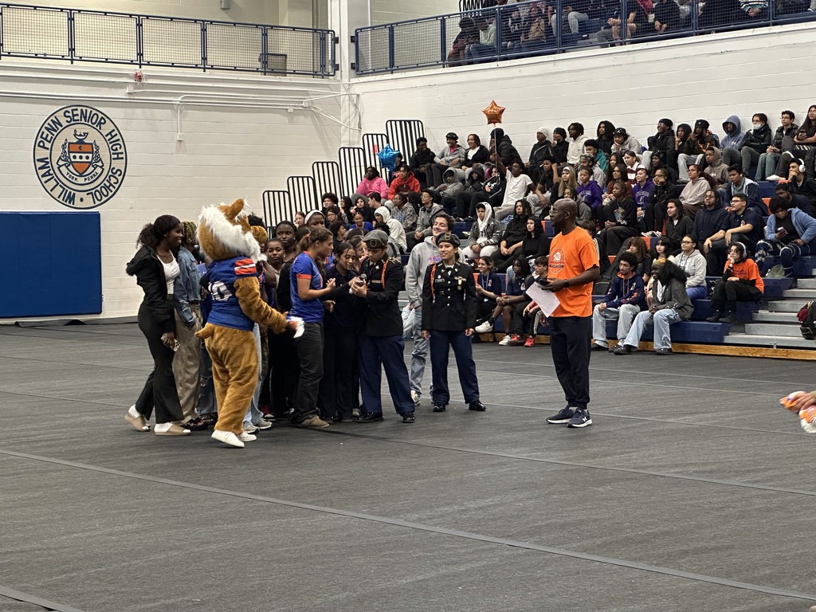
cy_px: 306
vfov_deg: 19.1
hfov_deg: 25.3
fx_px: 1815
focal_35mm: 77
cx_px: 408
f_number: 2.8
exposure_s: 1/60
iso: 320
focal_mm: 9
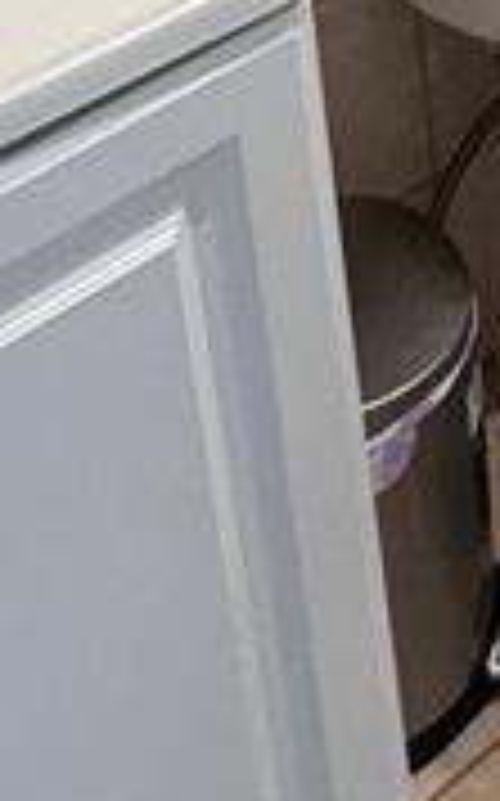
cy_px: -657
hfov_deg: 11.9
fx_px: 2184
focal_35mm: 100
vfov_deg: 17.0
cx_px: 946
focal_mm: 2.22
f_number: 2.2
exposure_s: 1/60
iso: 200
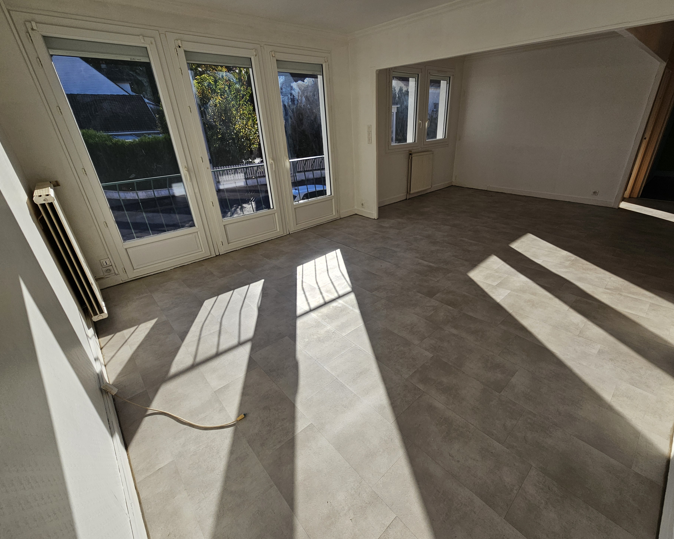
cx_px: 365
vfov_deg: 88.0
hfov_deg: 100.5
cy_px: 267
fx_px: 279
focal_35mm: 14
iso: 50
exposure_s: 1/1799
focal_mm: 2.2
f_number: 2.2
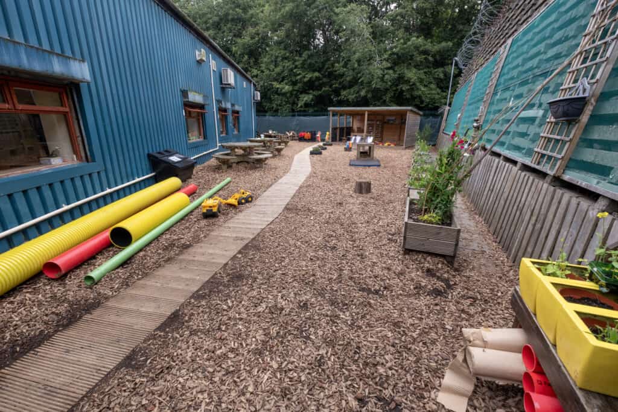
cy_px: 206
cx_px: 309
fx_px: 258
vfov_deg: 77.3
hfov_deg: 100.4
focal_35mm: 15
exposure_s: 1/80
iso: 320
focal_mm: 10
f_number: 5.6
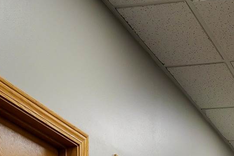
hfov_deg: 20.0
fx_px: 618
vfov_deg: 12.0
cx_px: 286
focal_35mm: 95
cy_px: 358
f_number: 2.8
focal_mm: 8
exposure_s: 1/60
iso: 200
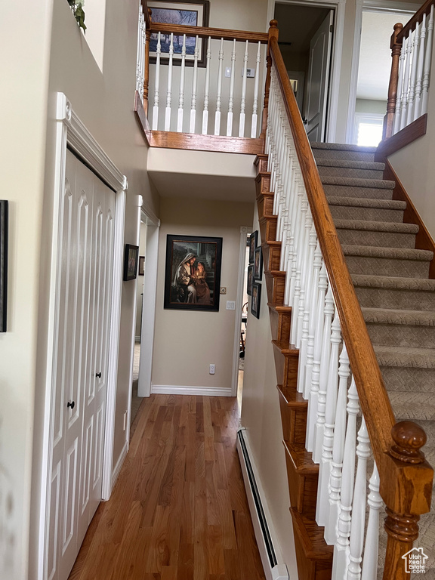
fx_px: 436
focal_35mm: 26
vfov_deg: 67.3
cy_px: 290
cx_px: 218
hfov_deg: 53.1
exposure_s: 1/70
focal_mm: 5.7
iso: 125
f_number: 1.5
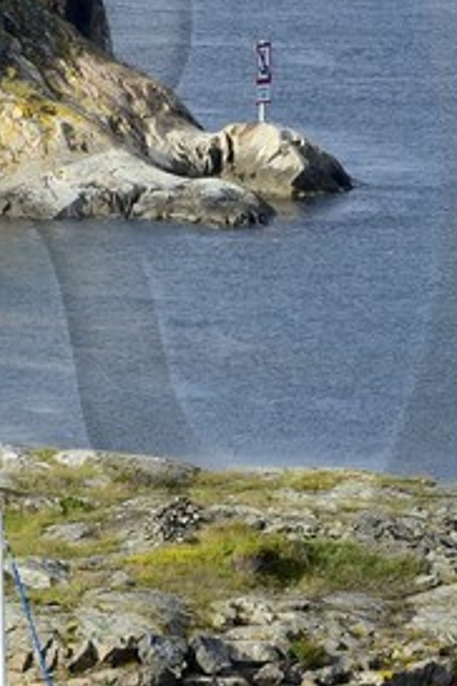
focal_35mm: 714
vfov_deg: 2.9
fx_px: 13595
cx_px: -261
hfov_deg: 1.9
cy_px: 183
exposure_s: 1/320
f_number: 9
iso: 200
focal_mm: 122
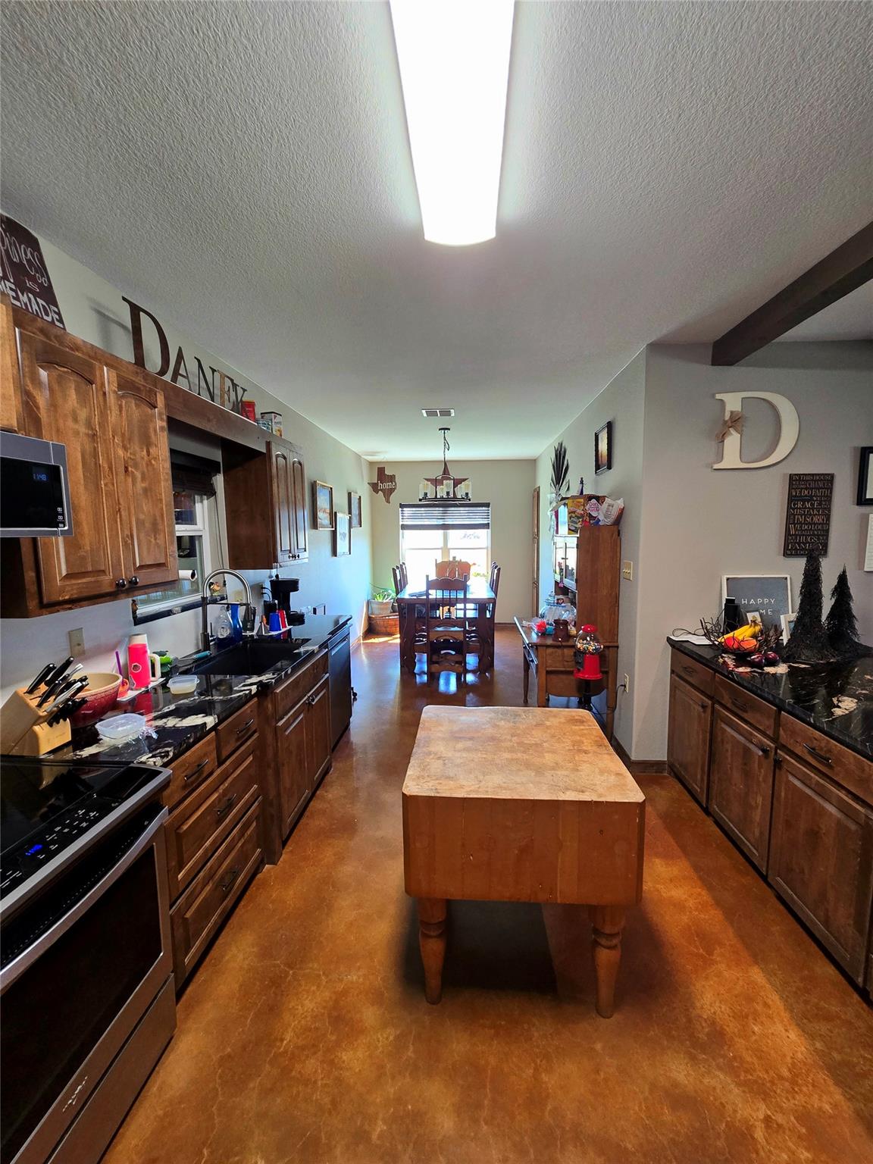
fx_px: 437
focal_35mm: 13
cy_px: 582
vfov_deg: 106.2
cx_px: 436
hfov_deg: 89.9
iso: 160
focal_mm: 2.2
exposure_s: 1/60.2
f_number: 2.2
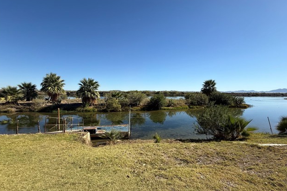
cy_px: 105
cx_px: 143
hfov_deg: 100.4
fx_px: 120
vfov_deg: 77.1
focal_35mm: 15
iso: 50
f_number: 2.2
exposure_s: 1/2320
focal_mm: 2.22
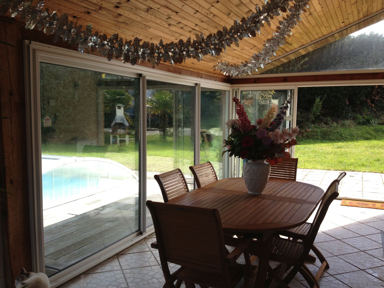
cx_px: 192
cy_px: 144
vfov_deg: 40.7
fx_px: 388
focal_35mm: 35
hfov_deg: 52.6
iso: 50
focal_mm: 4.28
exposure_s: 1/363
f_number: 2.4
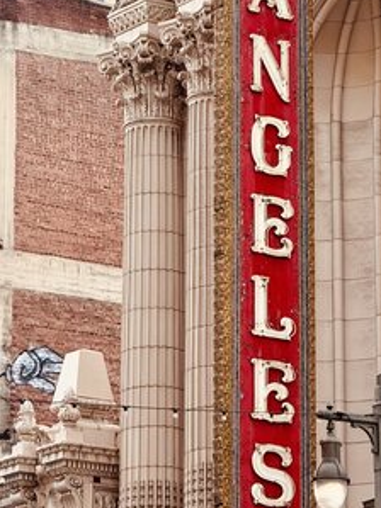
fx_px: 3143
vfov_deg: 9.2
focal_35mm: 214
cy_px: 145
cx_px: 311
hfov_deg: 6.9
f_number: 2.8
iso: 100
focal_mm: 15.66
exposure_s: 1/99
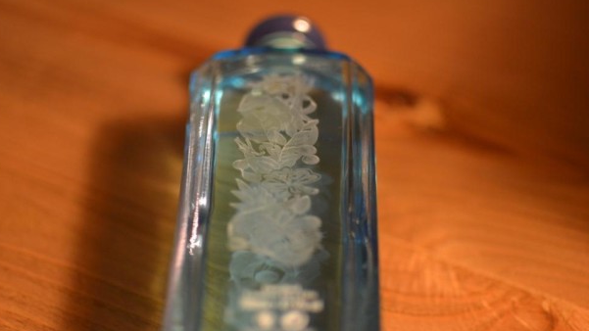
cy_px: 150
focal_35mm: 59
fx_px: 915
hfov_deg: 35.7
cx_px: 283
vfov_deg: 20.5
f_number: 1.8
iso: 800
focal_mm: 35
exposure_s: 1/30
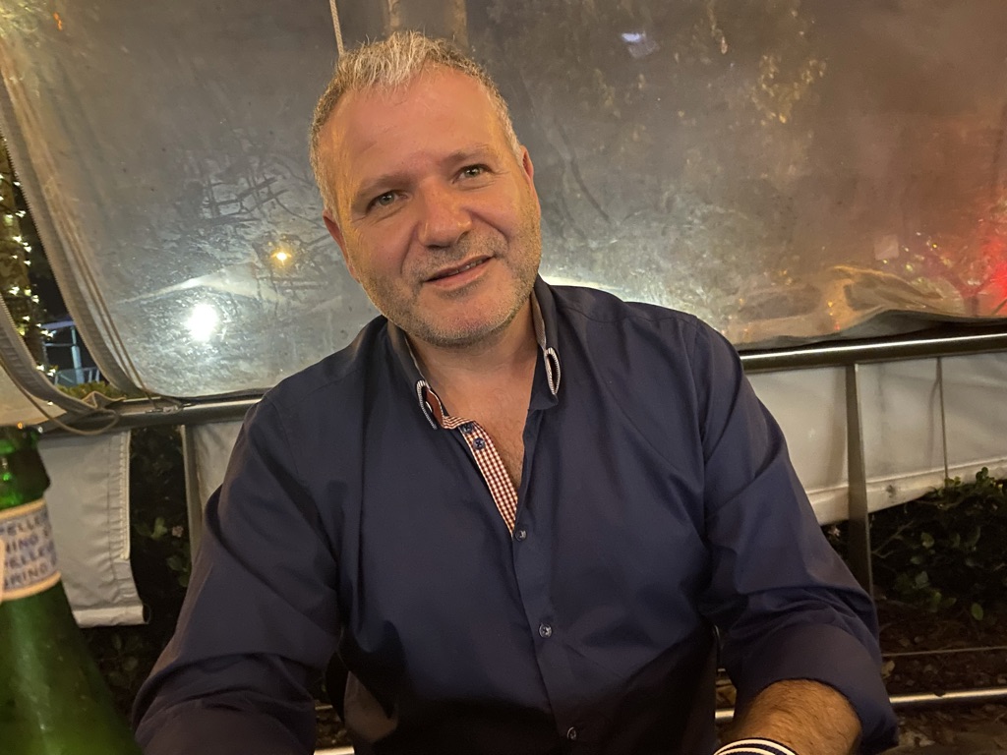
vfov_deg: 53.1
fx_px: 756
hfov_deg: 67.3
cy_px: 378
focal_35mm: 26
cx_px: 504
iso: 640
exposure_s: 1/8
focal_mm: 4.25
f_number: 1.8
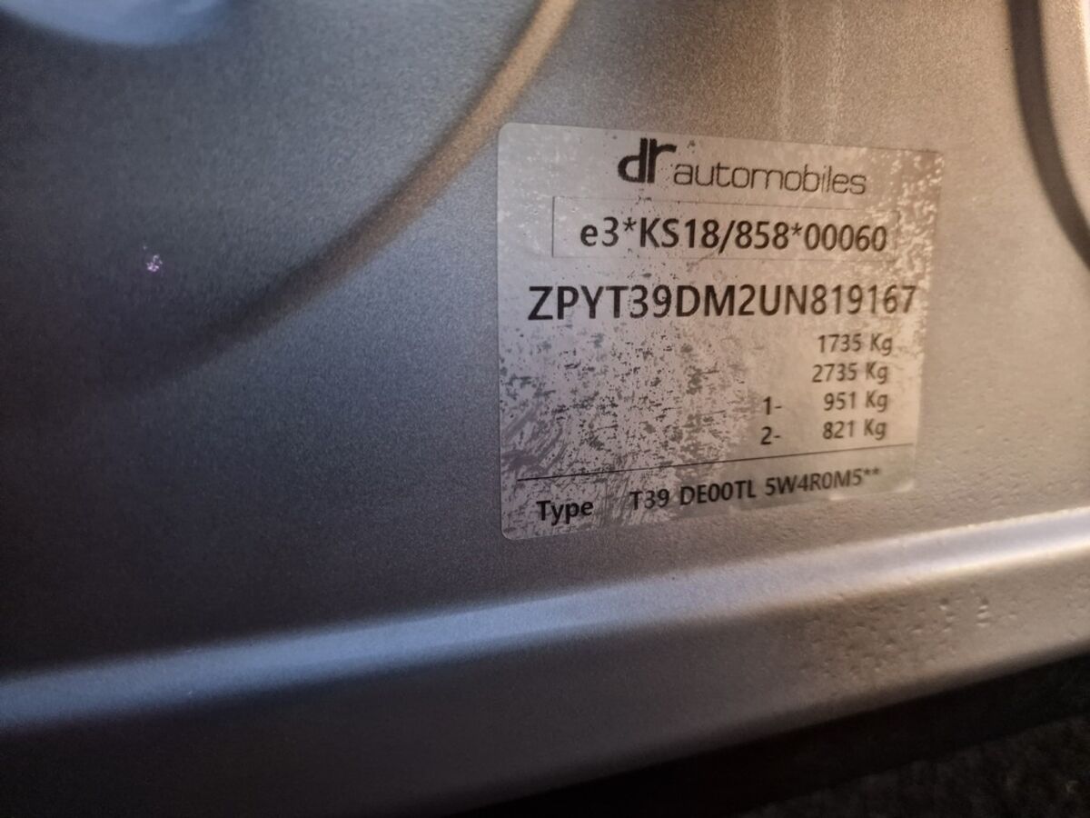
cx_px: 545
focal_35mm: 23
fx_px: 724
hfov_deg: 73.9
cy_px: 409
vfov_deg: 58.9
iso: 800
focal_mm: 6.4
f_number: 1.8
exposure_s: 1/24
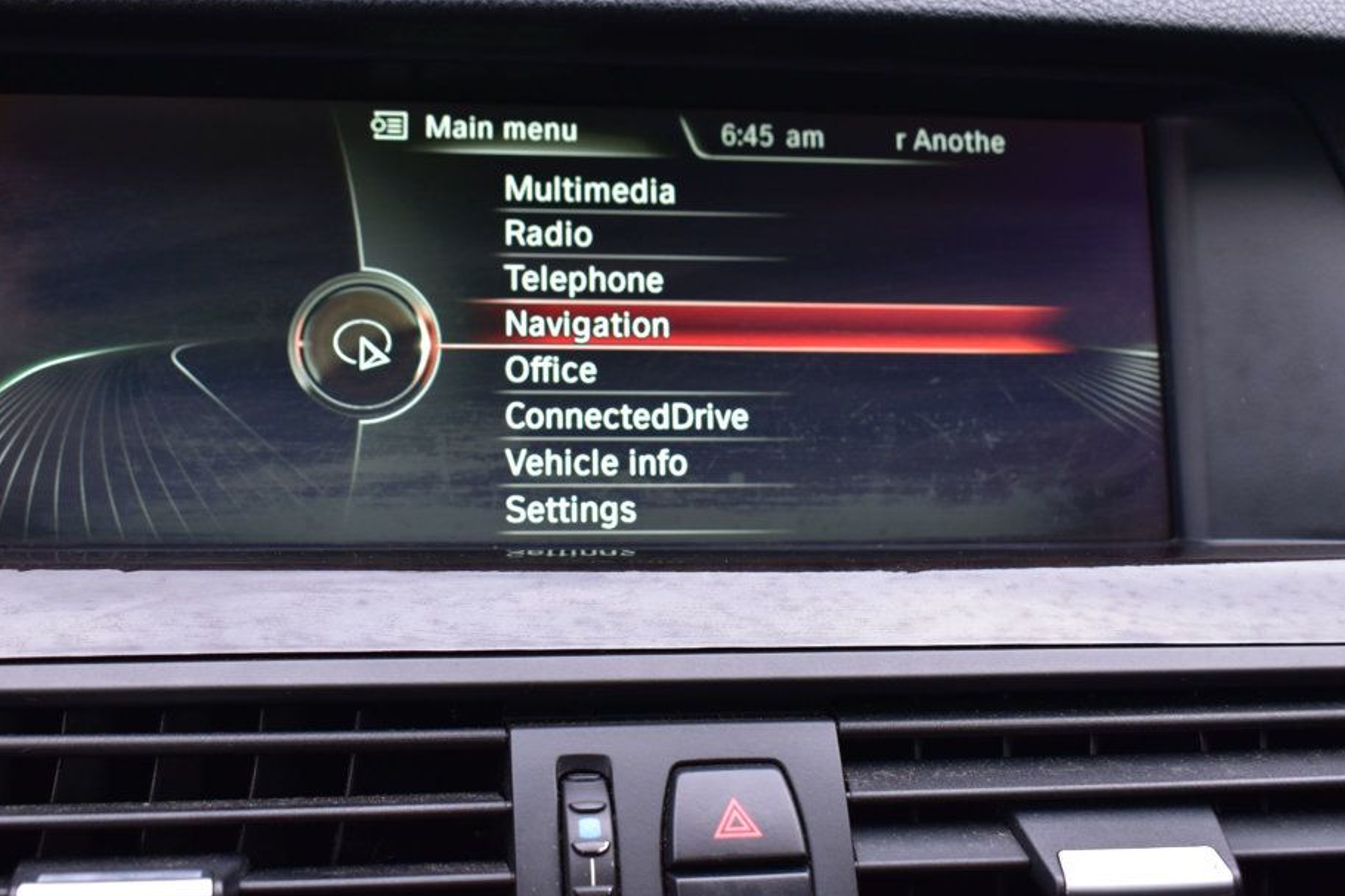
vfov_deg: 29.5
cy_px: 420
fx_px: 1702
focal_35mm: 46
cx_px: 625
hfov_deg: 43.1
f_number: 6.3
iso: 500
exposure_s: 1/15
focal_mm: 27
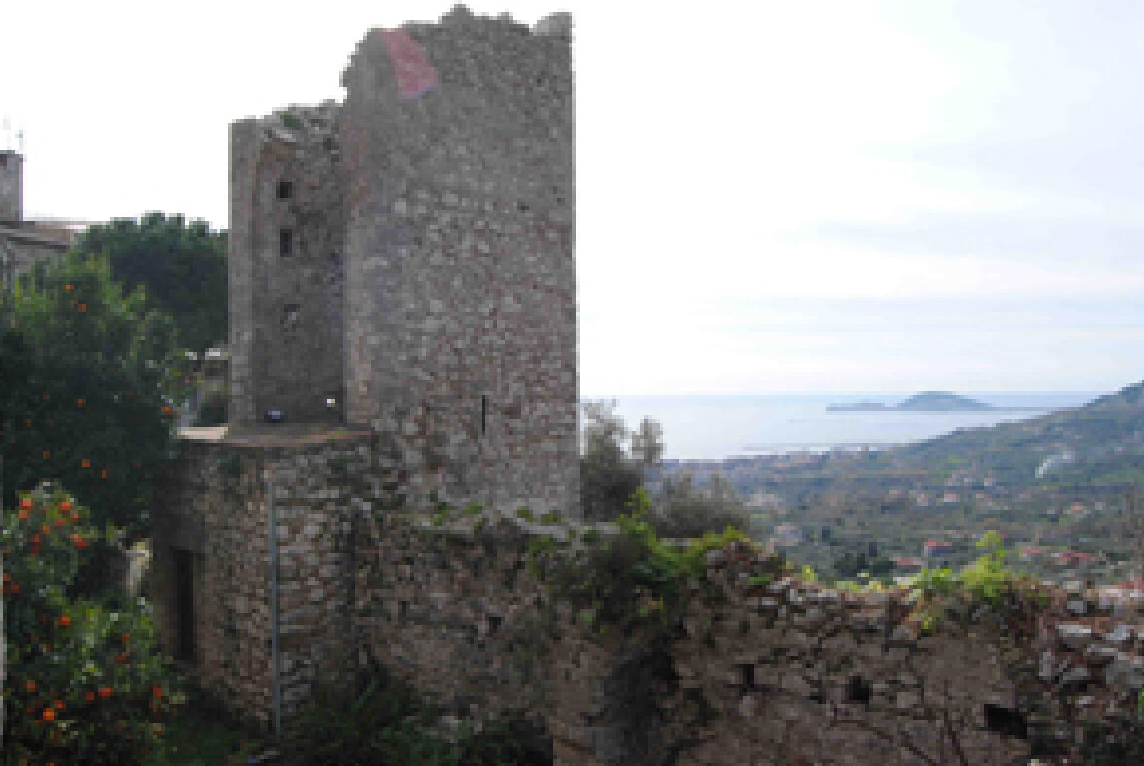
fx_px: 891
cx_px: 580
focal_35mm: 28
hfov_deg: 65.4
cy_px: 393
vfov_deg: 46.5
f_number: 7.1
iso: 100
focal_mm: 18
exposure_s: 1/200
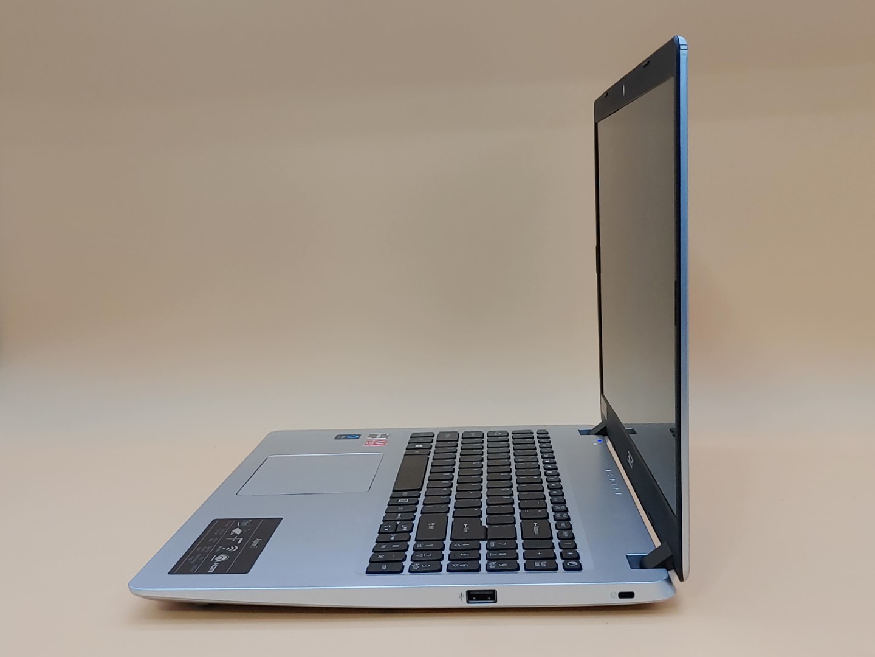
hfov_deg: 42.9
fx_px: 1112
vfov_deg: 32.9
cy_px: 328
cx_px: 438
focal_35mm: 44
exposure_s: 1/120
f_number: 1.8
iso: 50
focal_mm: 4.36
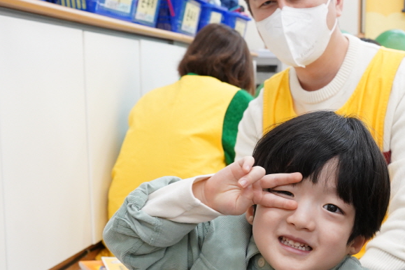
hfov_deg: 32.7
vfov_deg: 23.3
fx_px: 652
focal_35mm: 58
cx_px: 368
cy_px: 171
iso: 2500
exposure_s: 1/40
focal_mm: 28
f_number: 7.1
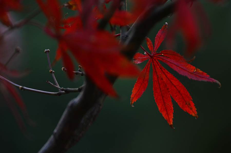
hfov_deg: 7.4
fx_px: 1777
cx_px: 116
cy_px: 76
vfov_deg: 4.9
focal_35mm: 278
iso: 320
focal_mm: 185
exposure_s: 1/60
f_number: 5
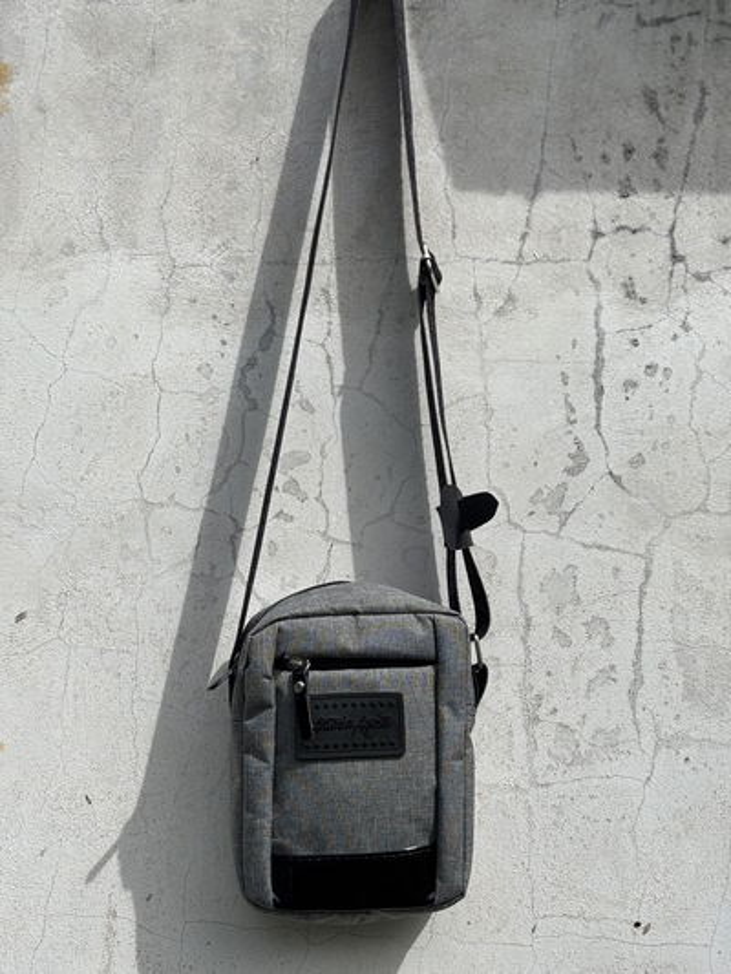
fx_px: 1464
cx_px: 366
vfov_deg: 36.8
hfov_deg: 28.0
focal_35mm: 52
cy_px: 487
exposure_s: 1/3937
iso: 40
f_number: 1.6
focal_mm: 5.96
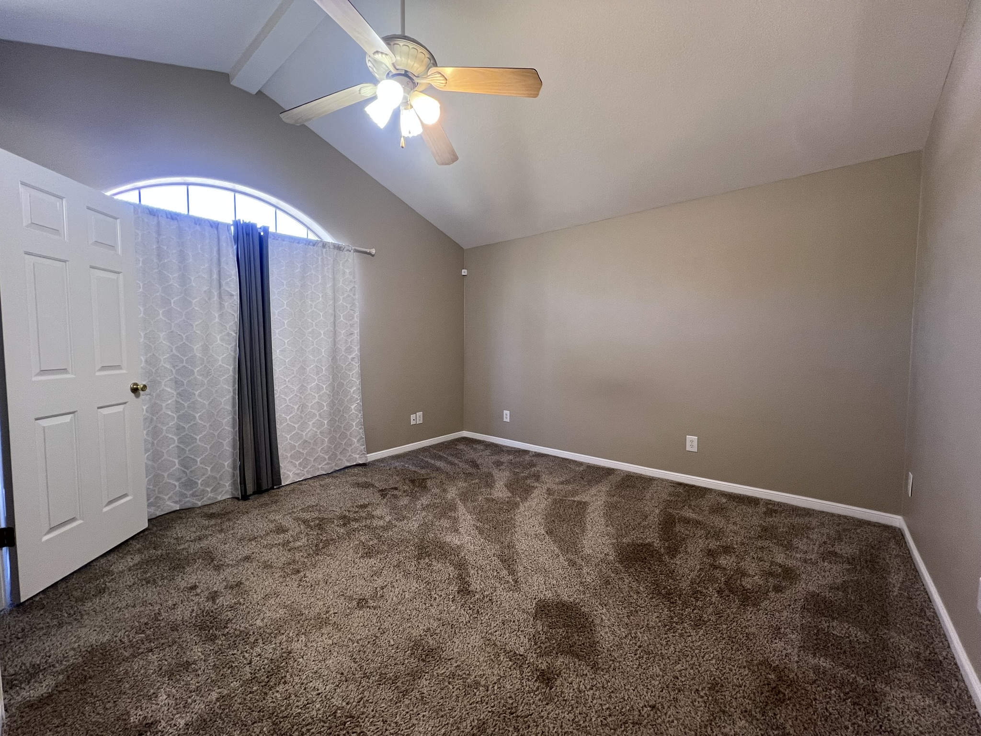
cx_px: 490
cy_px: 368
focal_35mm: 13
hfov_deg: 106.2
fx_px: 368
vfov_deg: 89.9
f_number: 1.8
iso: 200
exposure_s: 1/60
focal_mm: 1.57
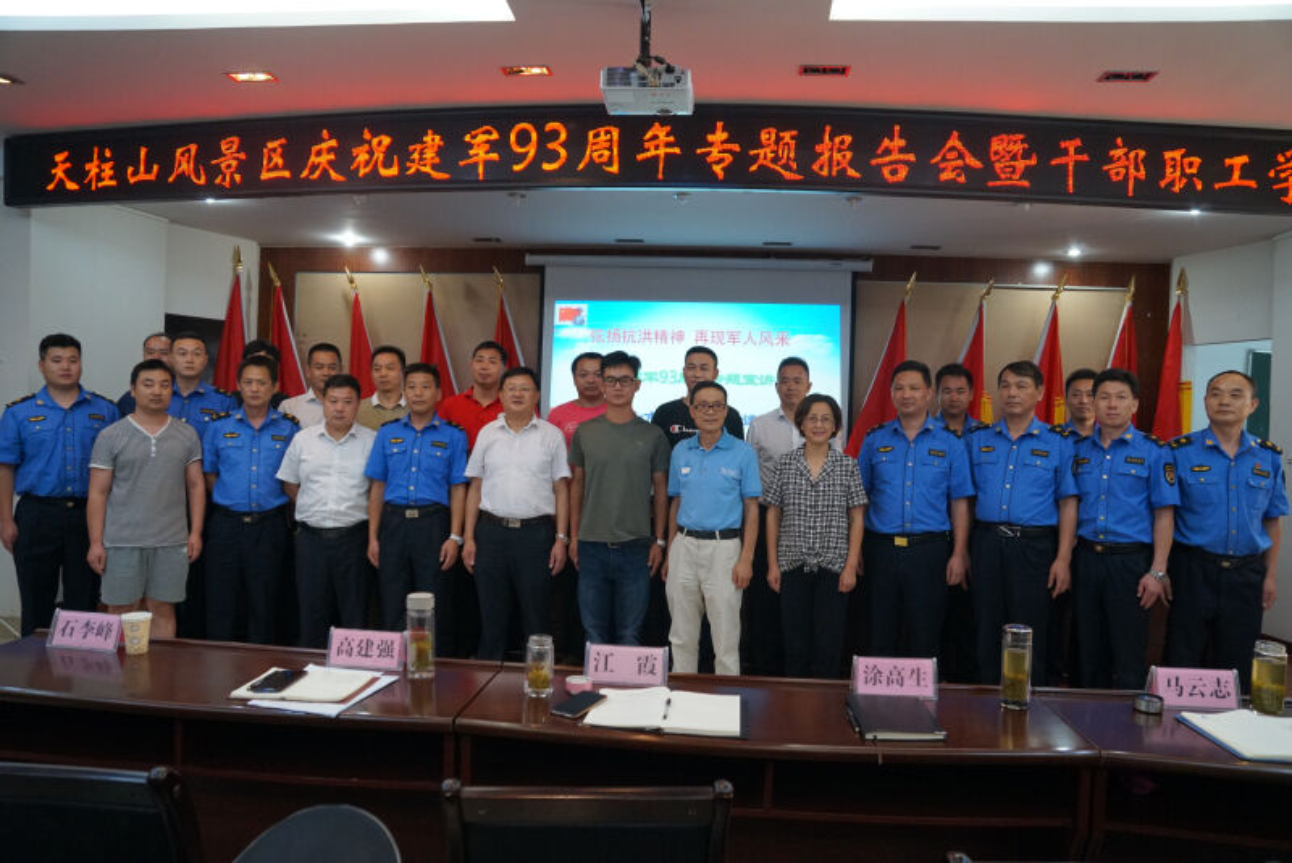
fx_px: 862
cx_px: 646
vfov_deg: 53.2
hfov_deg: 73.7
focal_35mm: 24
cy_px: 432
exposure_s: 1/160
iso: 2000
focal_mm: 16
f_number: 4
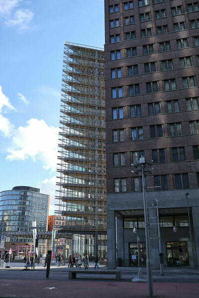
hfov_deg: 42.3
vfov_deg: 60.3
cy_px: 149
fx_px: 257
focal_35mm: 31
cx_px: 100
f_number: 4
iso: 160
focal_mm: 20.6
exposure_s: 1/250
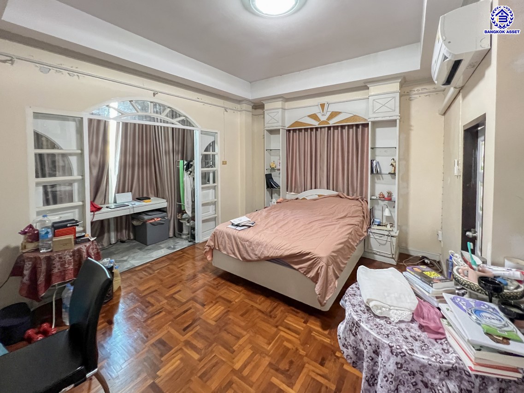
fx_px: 197
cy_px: 196
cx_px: 262
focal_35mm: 13
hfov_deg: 106.2
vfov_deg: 89.9
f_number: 1.8
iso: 32
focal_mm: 1.57
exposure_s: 1/467
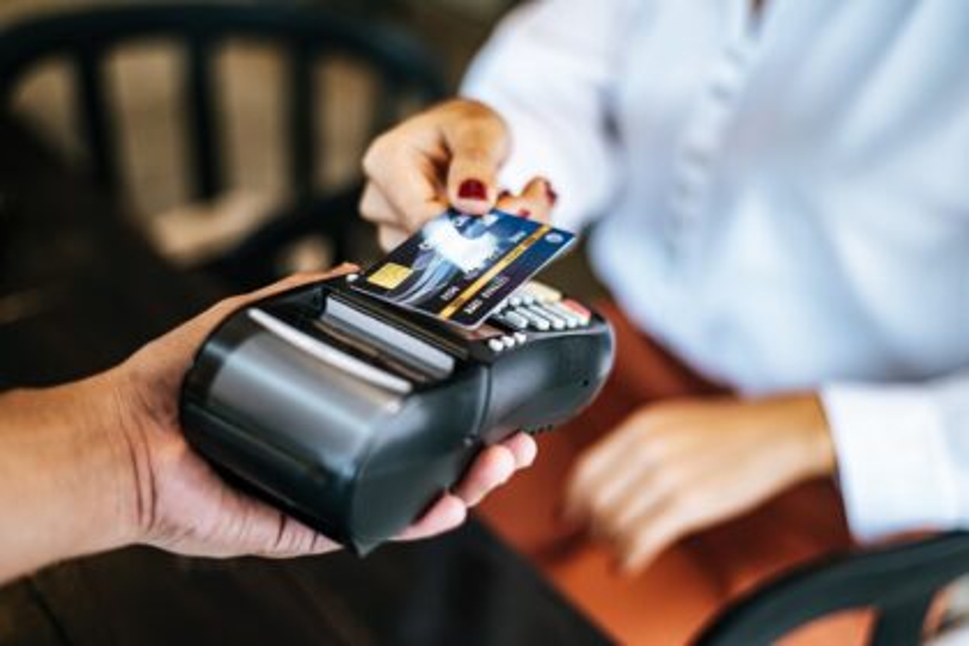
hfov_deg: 39.6
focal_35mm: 50
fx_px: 1346
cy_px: 323
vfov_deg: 27.0
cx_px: 484
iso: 400
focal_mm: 50
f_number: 1.8
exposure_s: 1/160
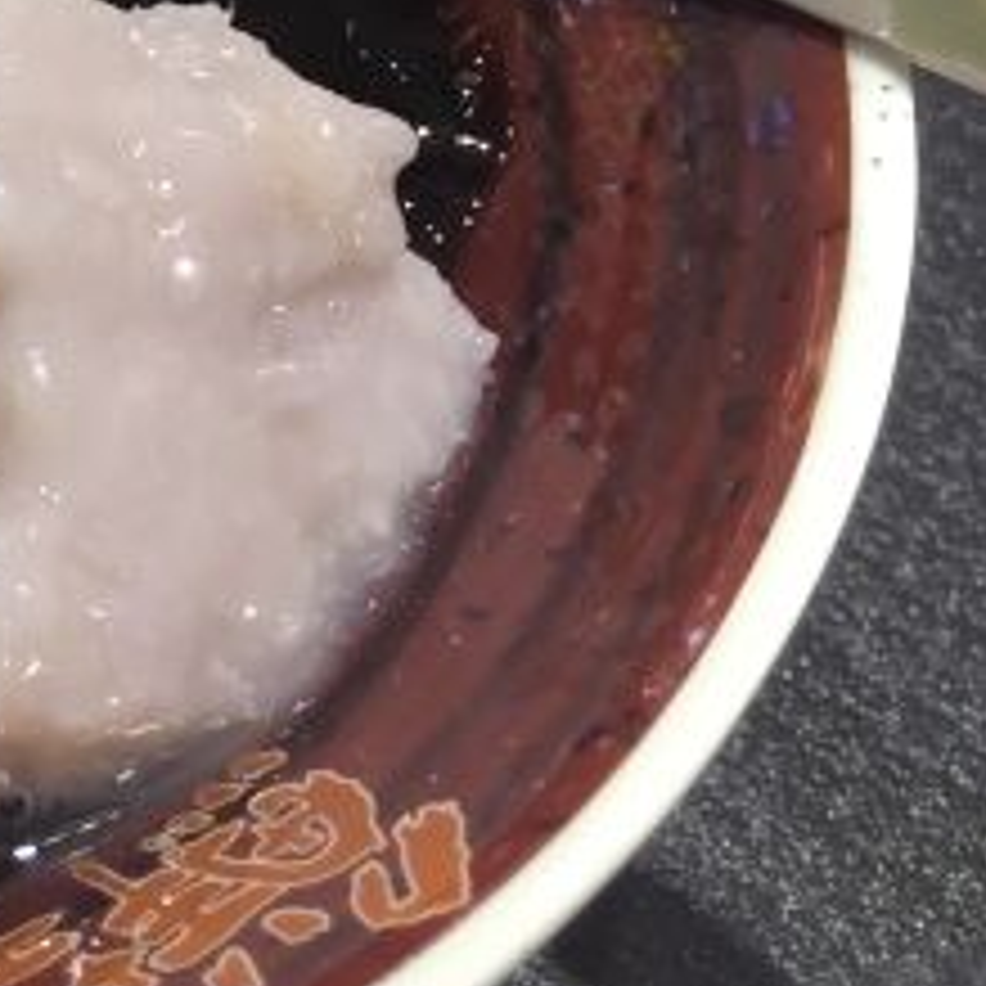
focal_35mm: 82
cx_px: -581
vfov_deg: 20.8
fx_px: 2643
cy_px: 151
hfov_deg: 18.3
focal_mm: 4.15
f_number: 2.2
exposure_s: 1/33
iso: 80
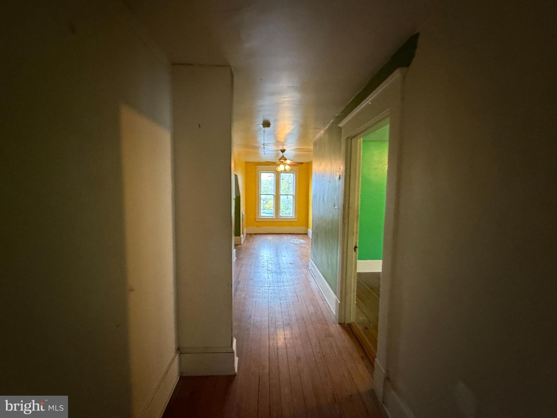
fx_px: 225
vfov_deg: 85.7
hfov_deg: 102.1
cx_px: 278
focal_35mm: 14
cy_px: 209
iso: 500
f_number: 2.2
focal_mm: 2.22
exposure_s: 1/60
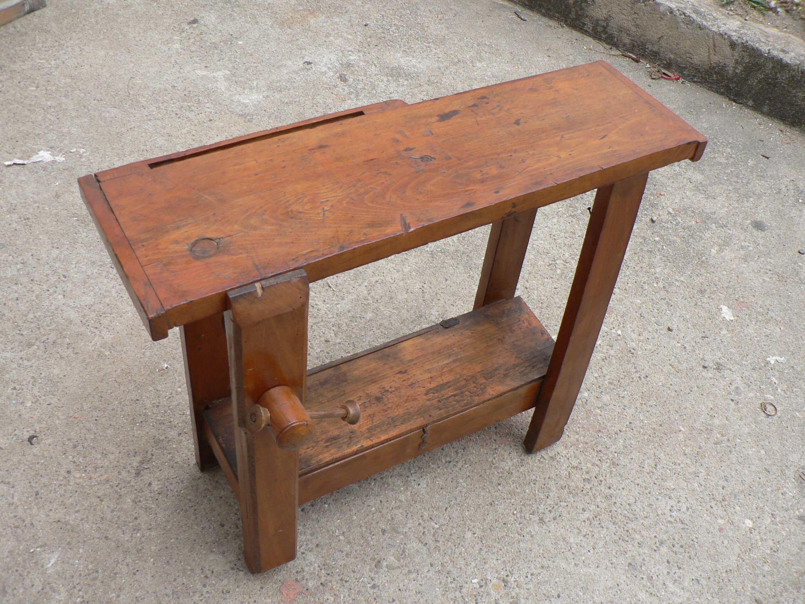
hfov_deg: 51.4
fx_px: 837
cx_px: 402
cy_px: 302
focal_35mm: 36
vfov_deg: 39.7
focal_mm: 6
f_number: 2.8
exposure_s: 1/60
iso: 80
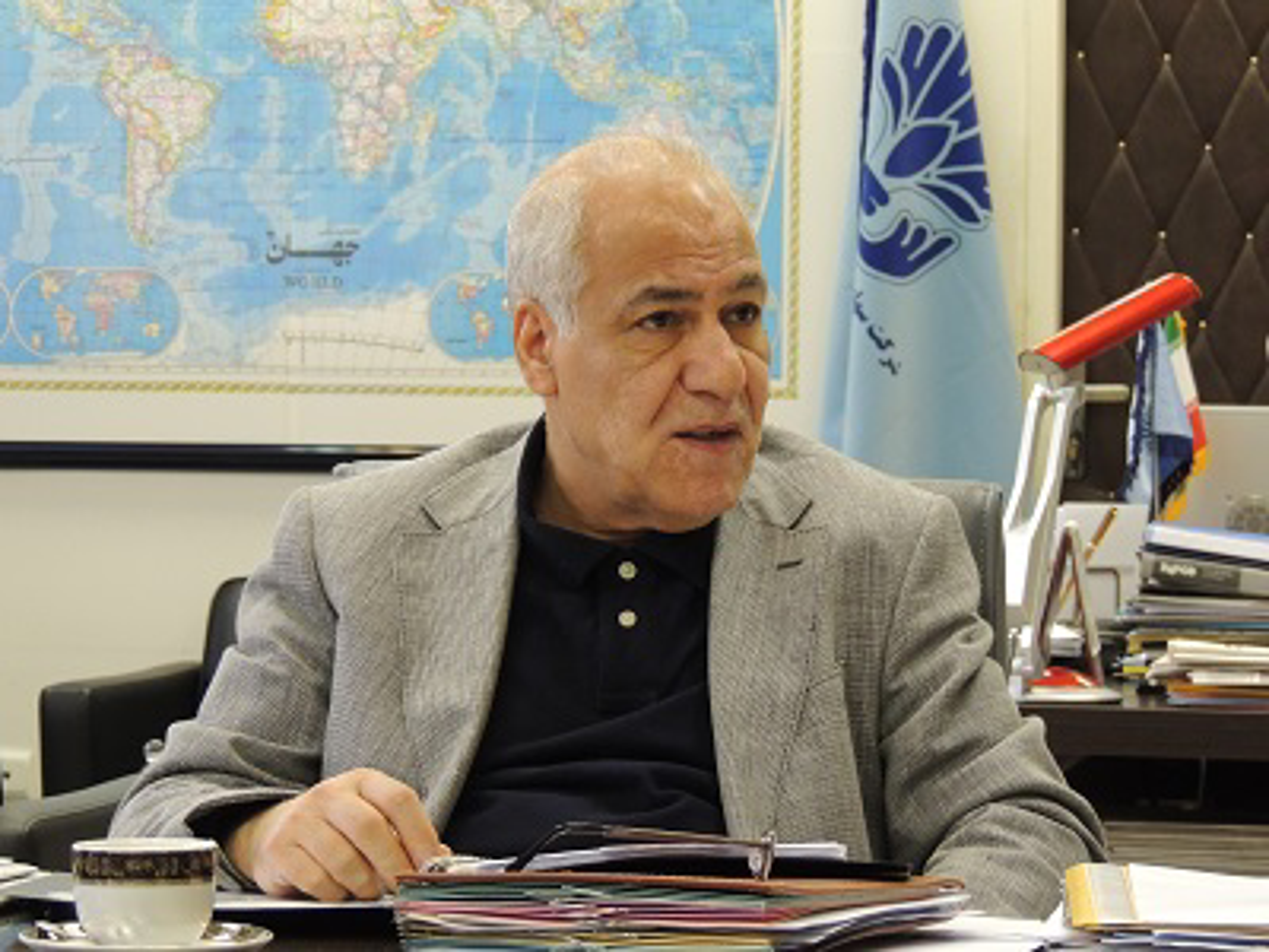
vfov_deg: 10.2
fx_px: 5316
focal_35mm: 145
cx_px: 634
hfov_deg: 13.6
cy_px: 476
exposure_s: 1/30
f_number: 4.4
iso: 720
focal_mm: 25.8
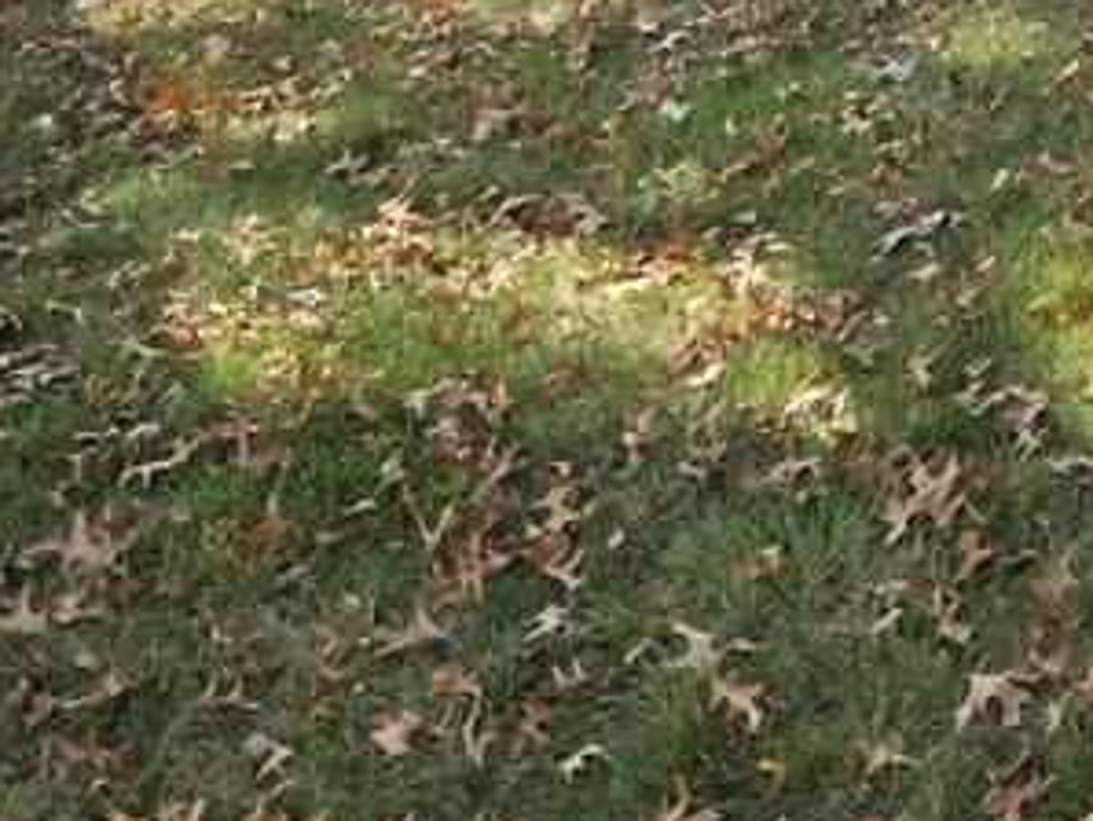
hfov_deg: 22.4
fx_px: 2496
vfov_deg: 16.7
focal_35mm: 79
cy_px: -476
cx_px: 1372
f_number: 1.8
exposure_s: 1/1055
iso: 25
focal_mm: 5.4
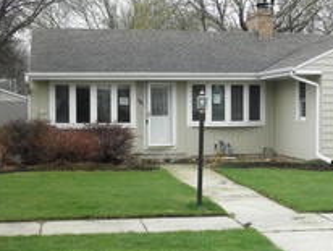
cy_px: 136
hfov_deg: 26.0
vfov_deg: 19.9
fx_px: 713
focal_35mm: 74
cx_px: 249
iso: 64
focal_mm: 7.9
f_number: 3.4
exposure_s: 1/160
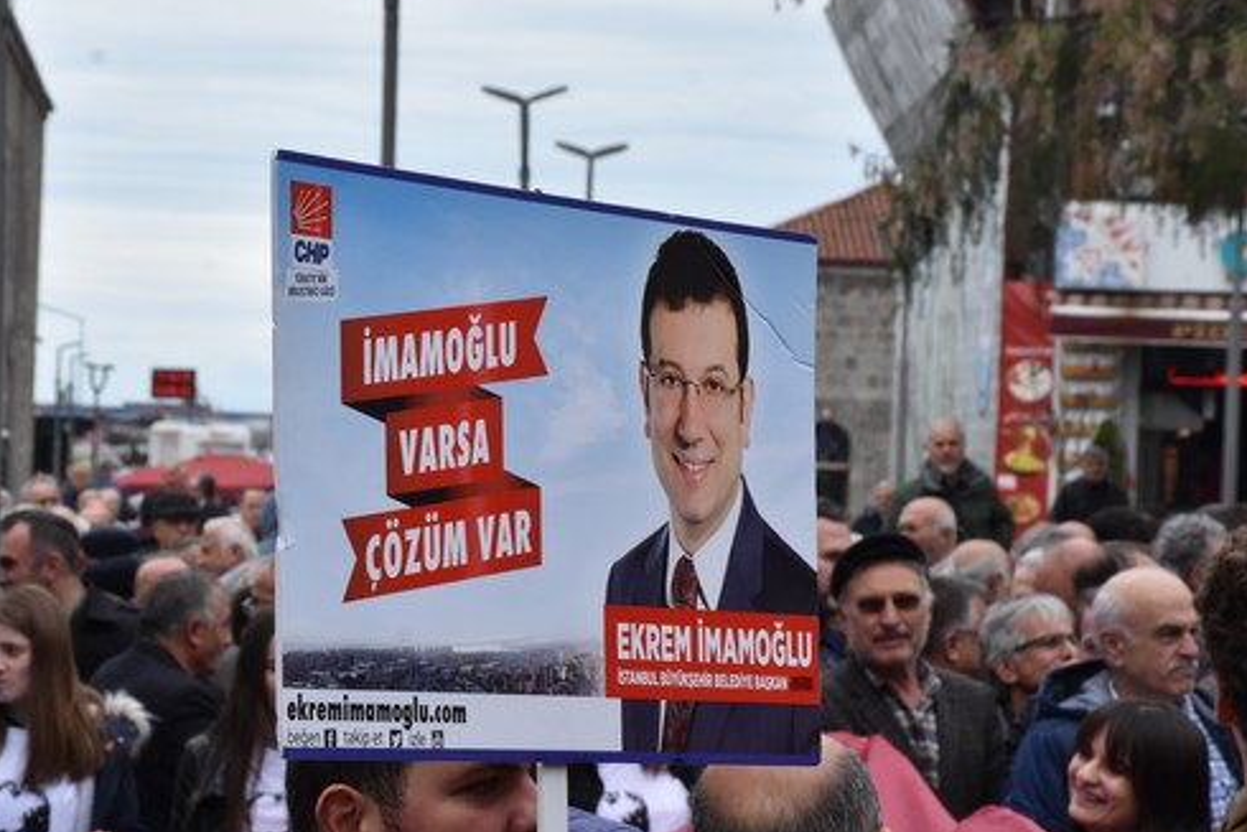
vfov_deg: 8.4
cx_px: 481
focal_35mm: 164
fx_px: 5682
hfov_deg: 12.5
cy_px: 528
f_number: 13
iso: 800
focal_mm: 80
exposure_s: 1/640
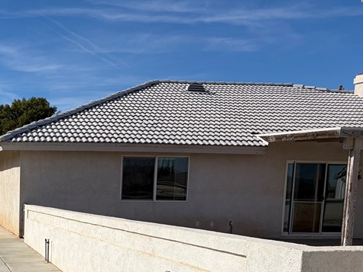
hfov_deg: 31.5
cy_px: 251
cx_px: -7
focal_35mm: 56
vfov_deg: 25.2
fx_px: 588
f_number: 1.6
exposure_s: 1/8850
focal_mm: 5.96
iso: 50
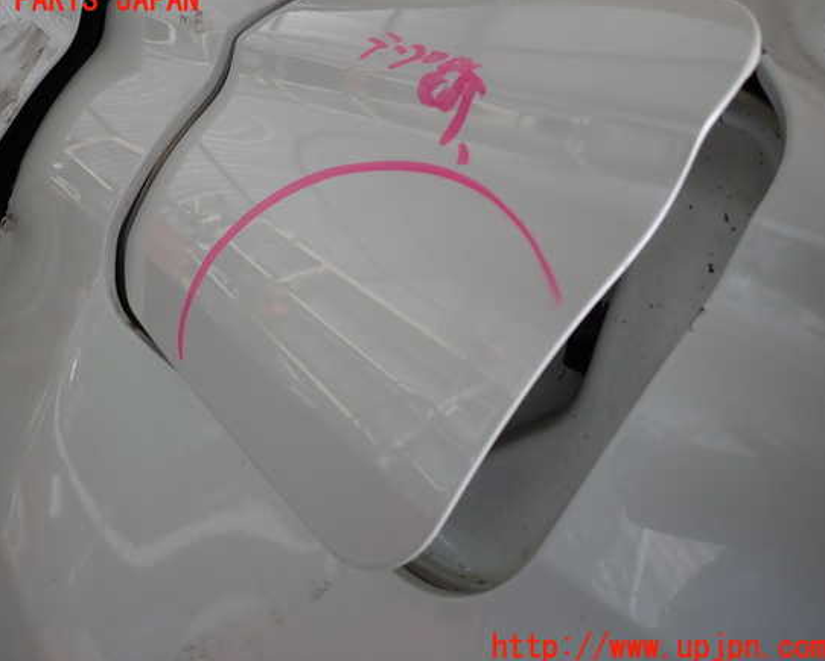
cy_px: 324
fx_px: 659
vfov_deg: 53.2
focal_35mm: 27
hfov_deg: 64.0
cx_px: 379
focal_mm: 4.5
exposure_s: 1/60
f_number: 2
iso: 100
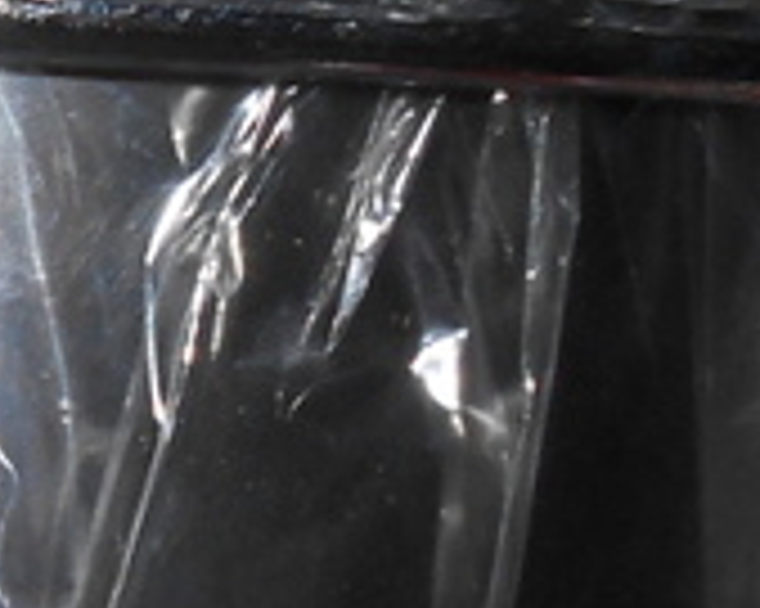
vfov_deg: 7.0
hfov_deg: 8.2
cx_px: -913
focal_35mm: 220
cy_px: 432
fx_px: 4946
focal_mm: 6.8
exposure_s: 1/30
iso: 200
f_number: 13.2
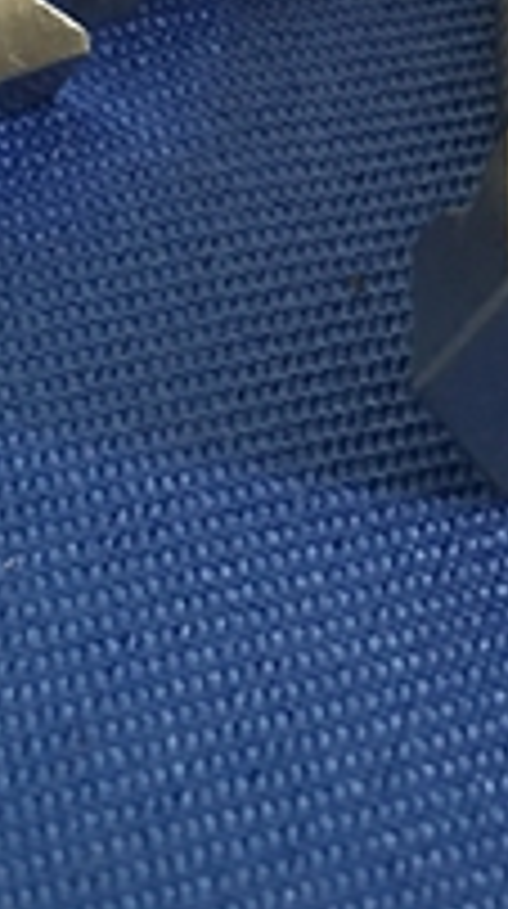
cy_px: 126
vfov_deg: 22.3
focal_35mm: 94
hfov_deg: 12.5
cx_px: 598
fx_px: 2260
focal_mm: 4.15
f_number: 2.2
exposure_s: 1/4
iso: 100
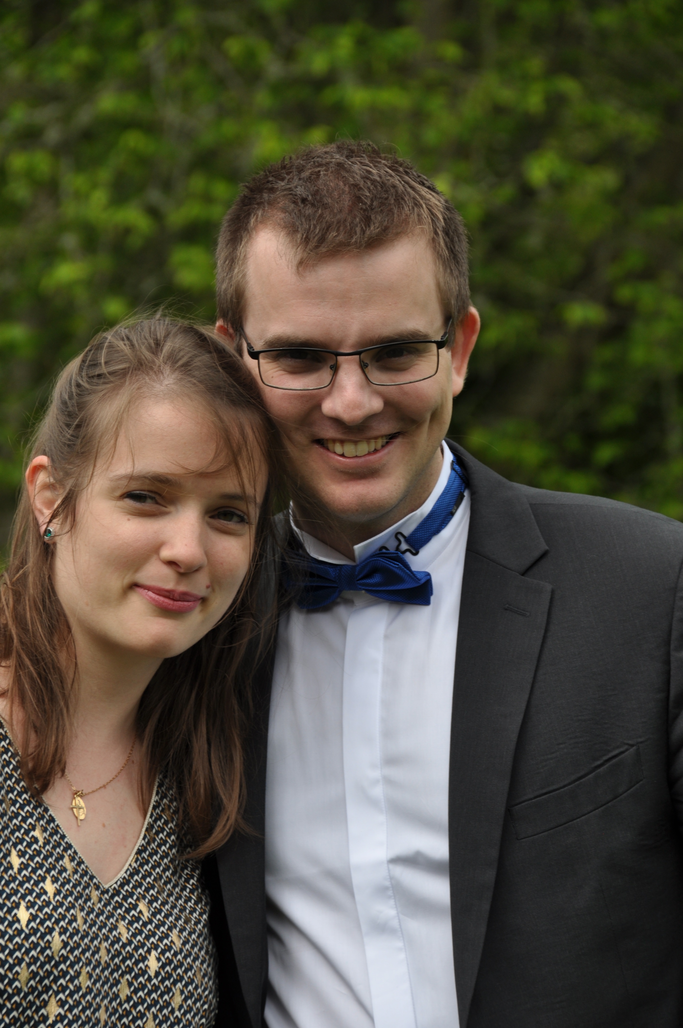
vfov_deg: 11.4
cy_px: 514
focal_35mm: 180
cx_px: 342
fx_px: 5135
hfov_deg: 7.6
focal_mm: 120
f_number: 8
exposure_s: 1/250
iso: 200
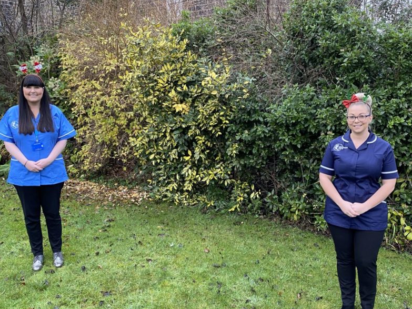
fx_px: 405
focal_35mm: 34
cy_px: 158
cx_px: 218
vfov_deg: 41.8
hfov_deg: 53.9
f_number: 1.8
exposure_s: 1/62
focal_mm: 4.25
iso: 125
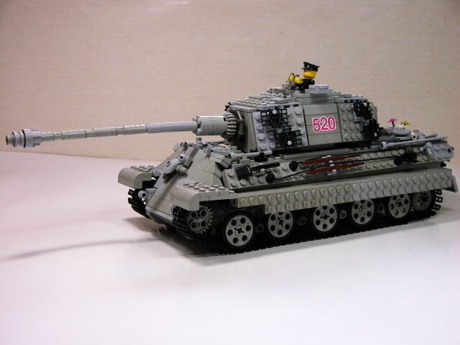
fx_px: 824
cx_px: 230
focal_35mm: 62
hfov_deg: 31.2
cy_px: 172
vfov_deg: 23.7
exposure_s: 1/38.1
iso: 100
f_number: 3.2
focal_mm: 15.7
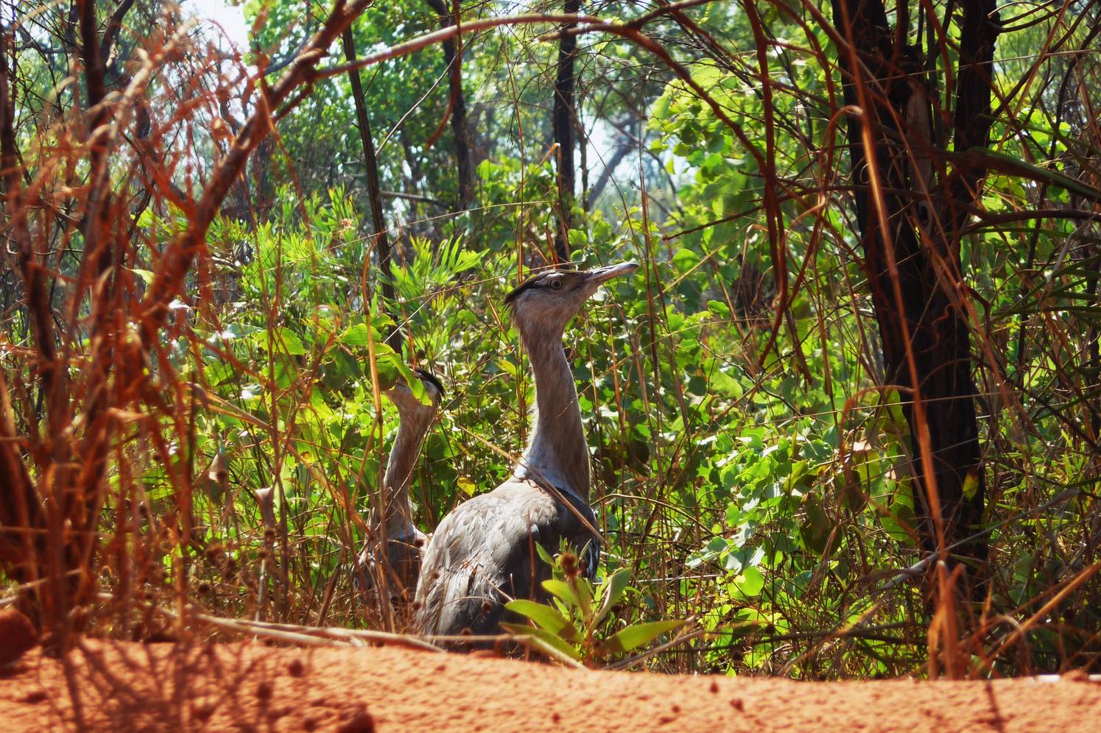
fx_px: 10212
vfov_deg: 4.1
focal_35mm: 334
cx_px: 548
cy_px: 360
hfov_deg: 6.2
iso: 80
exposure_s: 1/125
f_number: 4.9
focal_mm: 49.2
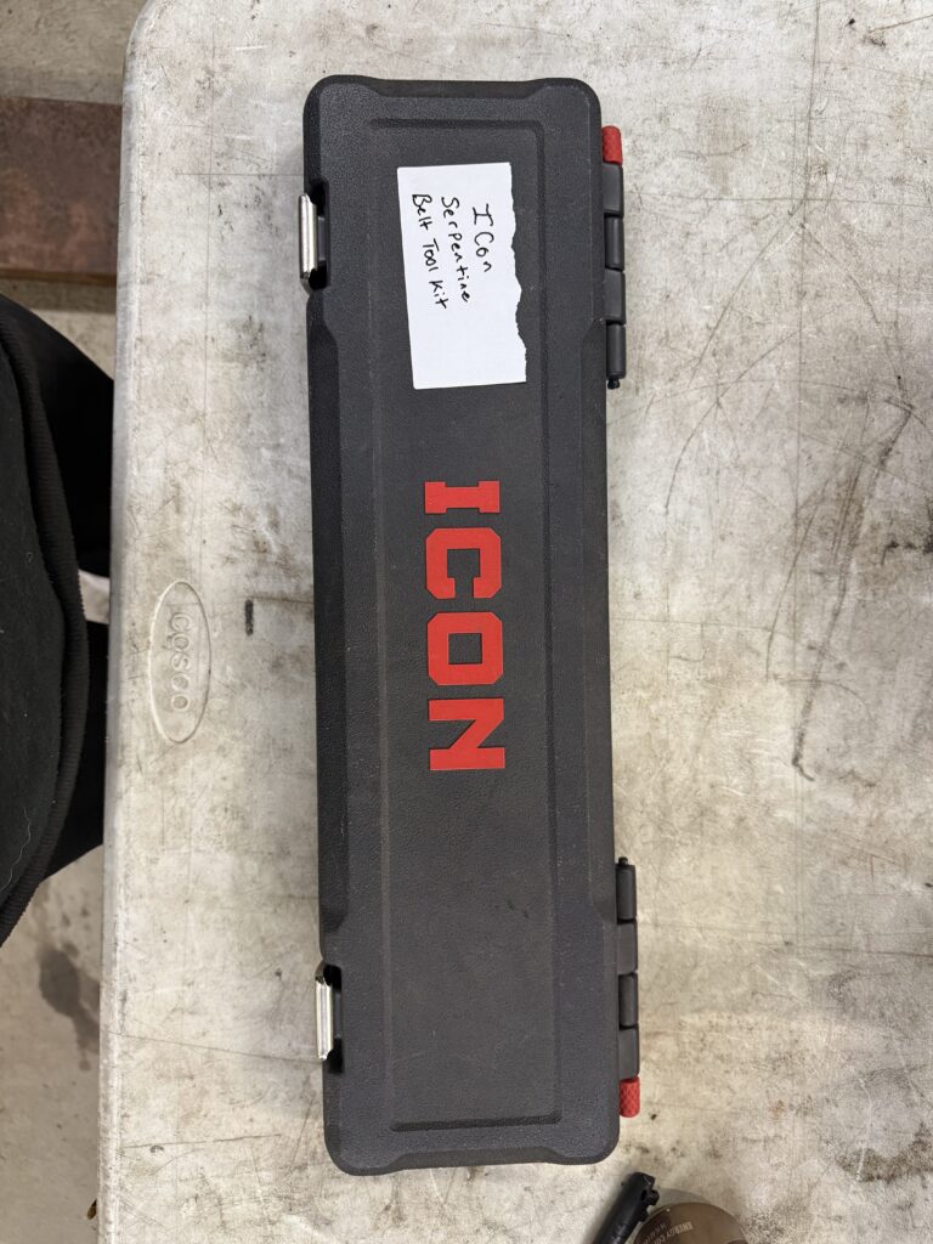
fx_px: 862
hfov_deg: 56.8
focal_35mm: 24
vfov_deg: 71.6
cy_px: 622
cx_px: 466
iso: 250
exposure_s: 1/60
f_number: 1.78
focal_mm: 6.76
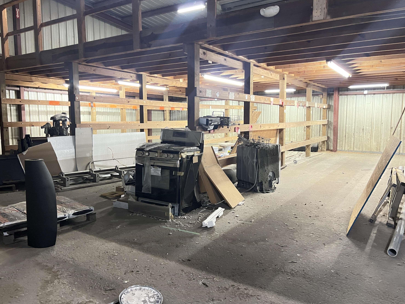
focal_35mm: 27
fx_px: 316
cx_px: 199
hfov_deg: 65.3
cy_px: 153
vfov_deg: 51.4
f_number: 1.5
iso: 500
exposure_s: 1/60
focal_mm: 5.7
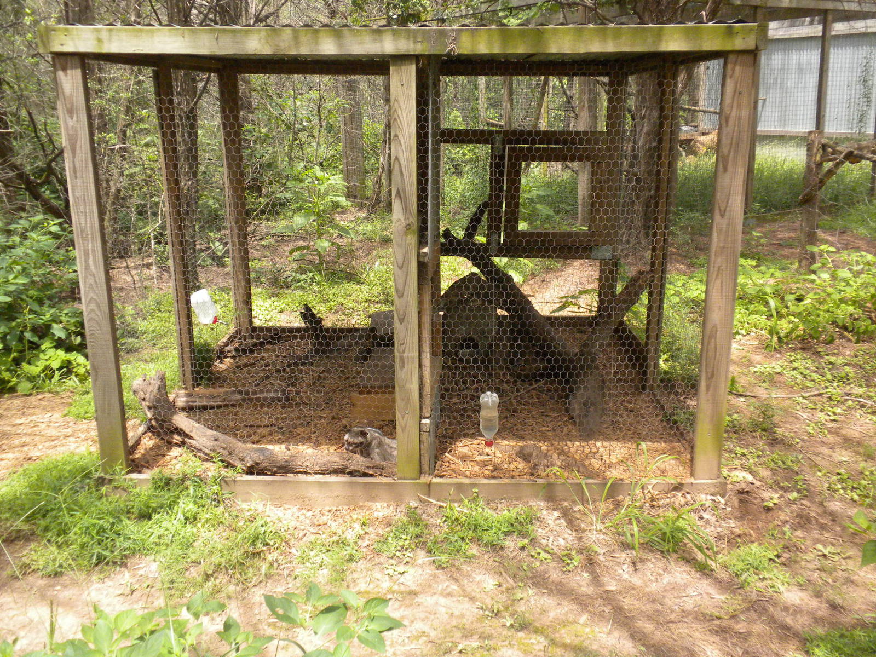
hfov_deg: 50.1
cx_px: 438
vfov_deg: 38.7
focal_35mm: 37
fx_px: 936
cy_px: 328
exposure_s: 1/511
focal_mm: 6.6
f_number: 3.5
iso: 371
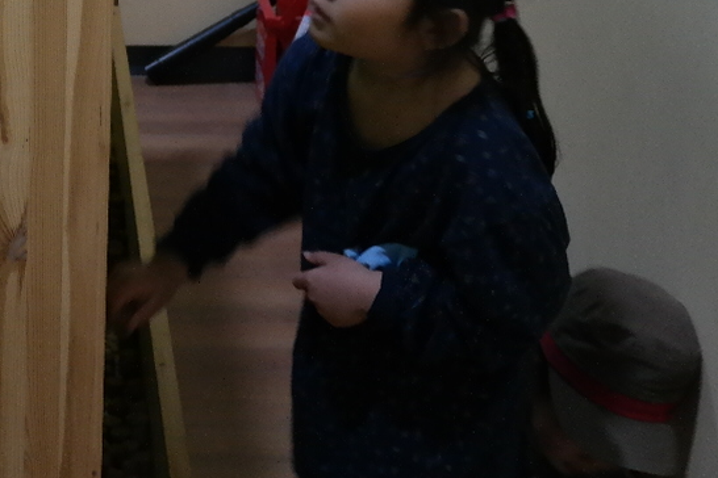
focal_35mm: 95
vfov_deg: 14.0
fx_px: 1895
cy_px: -101
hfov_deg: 20.9
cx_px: 42
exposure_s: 1/40
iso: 800
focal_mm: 20
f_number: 3.5
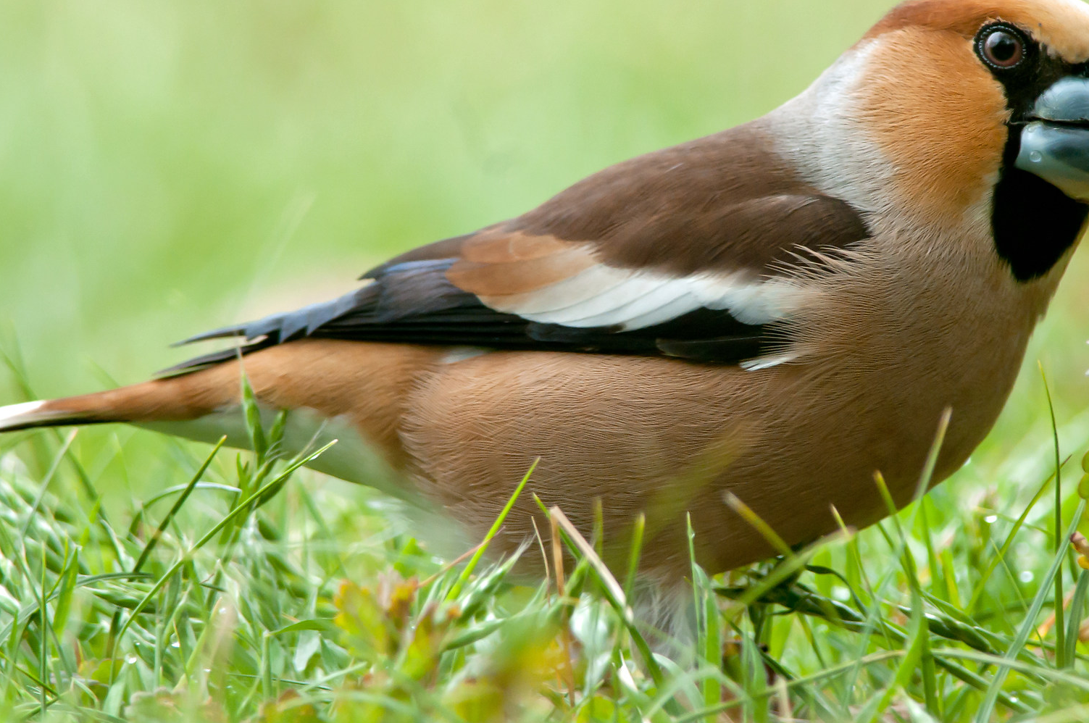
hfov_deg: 1.7
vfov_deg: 1.1
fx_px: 36192
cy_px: 310
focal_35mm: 1198
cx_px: 641
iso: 400
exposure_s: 1/100
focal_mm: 500
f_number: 8
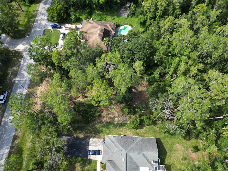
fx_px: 158
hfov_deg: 71.6
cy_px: 86
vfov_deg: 56.8
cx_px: 114
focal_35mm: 24
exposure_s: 1/800
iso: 100
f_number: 1.7
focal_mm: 6.72
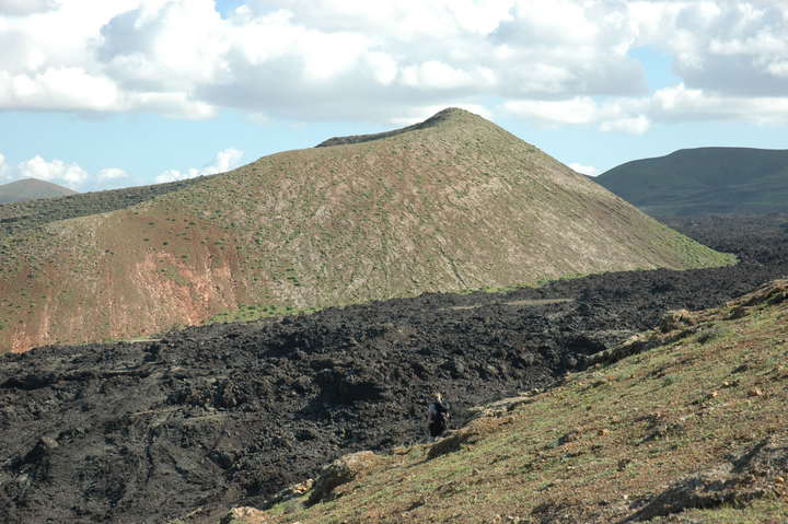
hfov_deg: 24.6
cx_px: 394
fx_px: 1805
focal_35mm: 82
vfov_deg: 16.5
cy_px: 262
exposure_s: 1/400
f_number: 10
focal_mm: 55
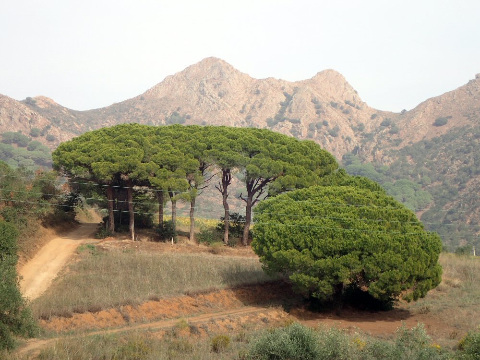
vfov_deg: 14.8
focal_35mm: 100
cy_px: 180
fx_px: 1387
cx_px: 240
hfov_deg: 19.6
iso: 100
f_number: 4.9
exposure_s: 1/320
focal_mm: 18
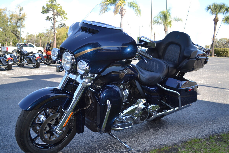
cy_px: 76
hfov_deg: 57.2
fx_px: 210
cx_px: 114
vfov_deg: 40.0
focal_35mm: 33
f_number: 4.5
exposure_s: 1/200
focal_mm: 22
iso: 100
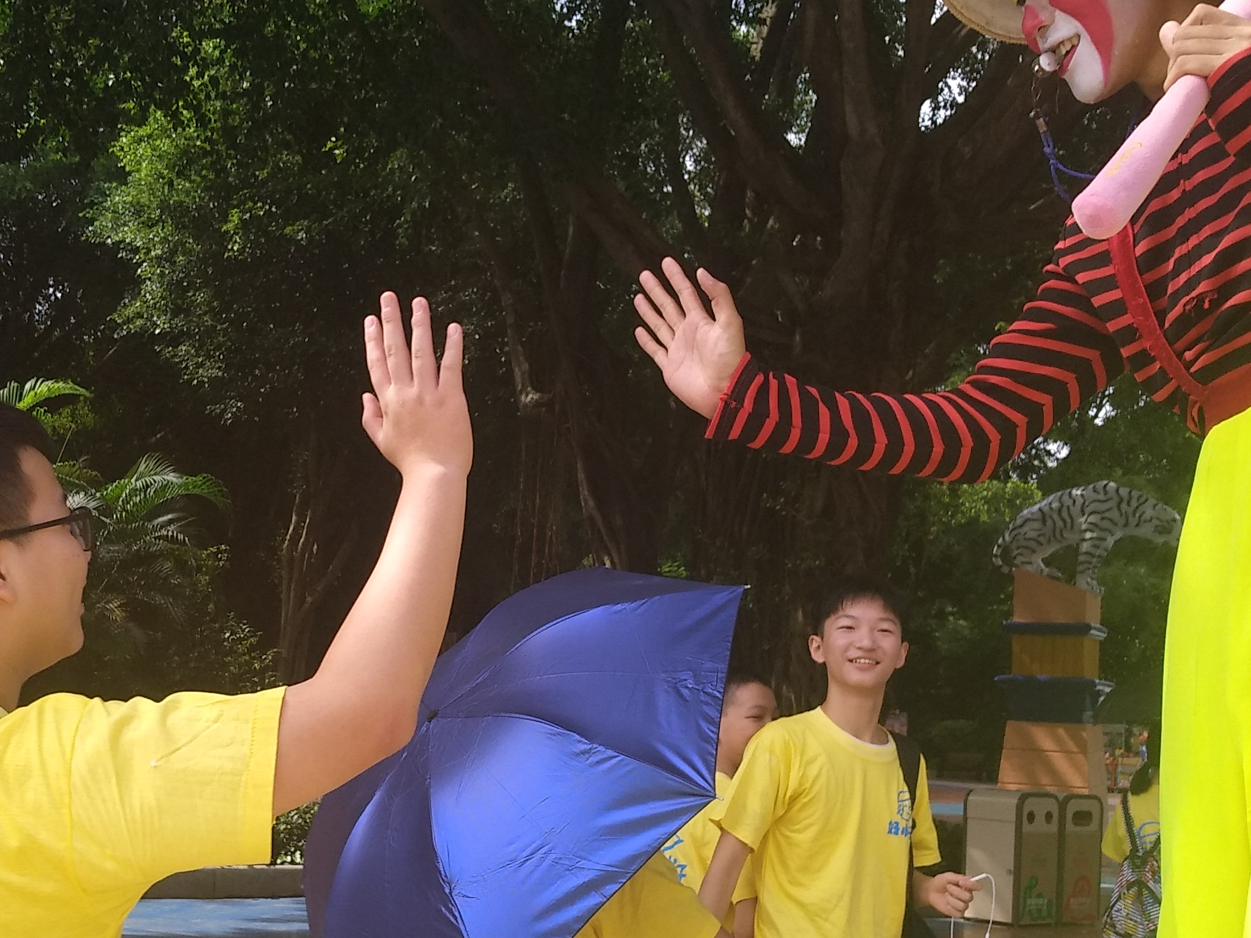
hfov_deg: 43.5
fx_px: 1554
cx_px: 472
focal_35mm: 43
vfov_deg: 33.4
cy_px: 602
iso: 125
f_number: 2.2
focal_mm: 3.81
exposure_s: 1/342
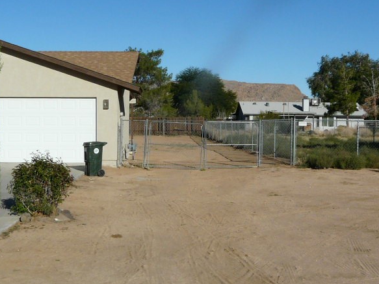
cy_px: 152
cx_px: 181
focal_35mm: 56
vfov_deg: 26.1
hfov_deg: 34.4
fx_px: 613
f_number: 8
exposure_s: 1/400
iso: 100
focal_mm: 5.2
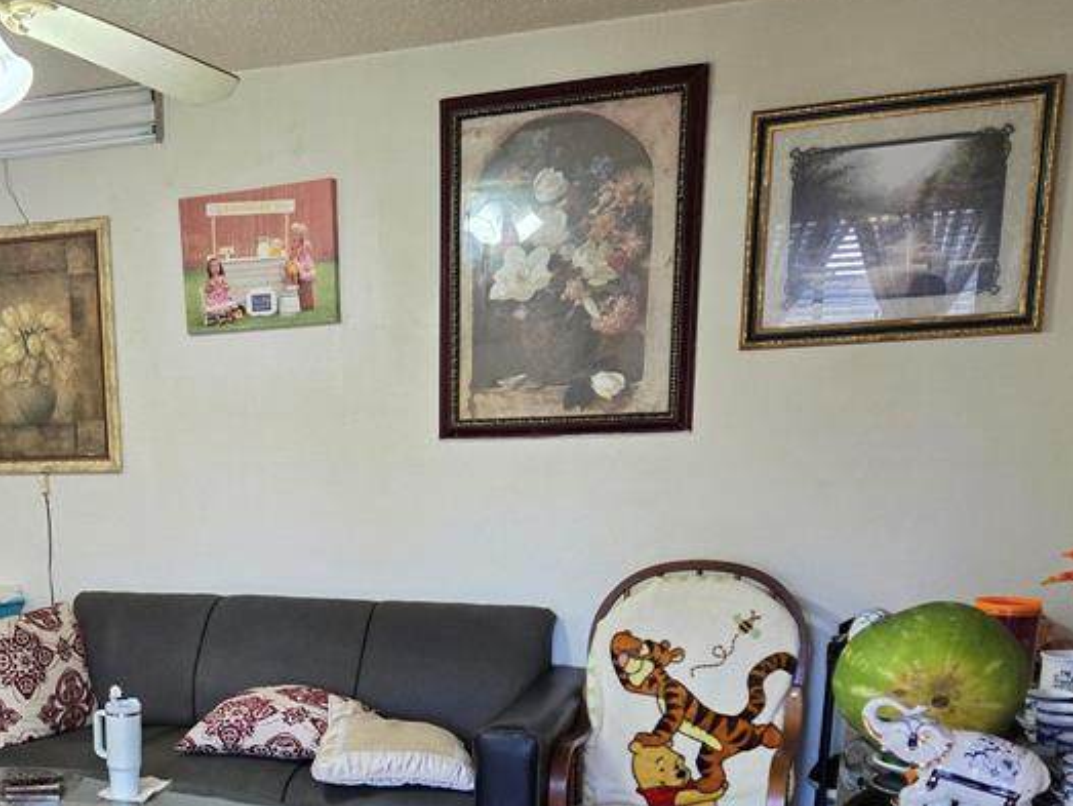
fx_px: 1396
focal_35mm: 45
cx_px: 195
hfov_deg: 40.1
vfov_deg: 30.6
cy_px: 740
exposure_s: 1/120
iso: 500
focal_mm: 5.4
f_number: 1.8
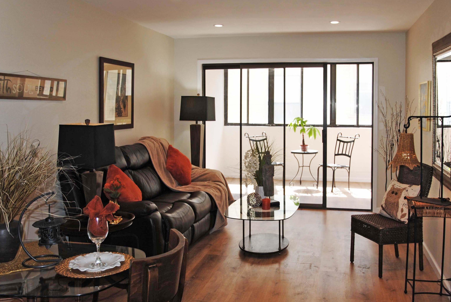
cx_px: 252
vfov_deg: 38.9
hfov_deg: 55.6
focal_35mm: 34
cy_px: 173
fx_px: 426
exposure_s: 1/60
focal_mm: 18
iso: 100
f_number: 3.8
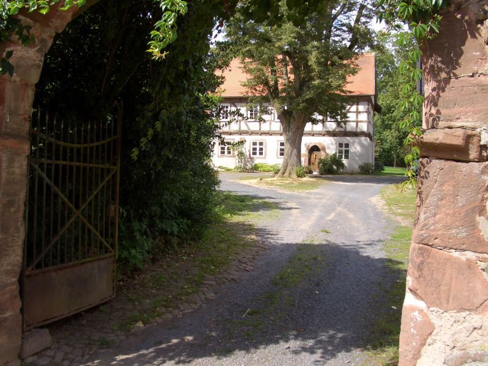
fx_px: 493
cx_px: 244
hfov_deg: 52.6
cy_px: 183
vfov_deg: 40.7
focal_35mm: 35
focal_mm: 5.8
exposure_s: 1/250
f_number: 4.3
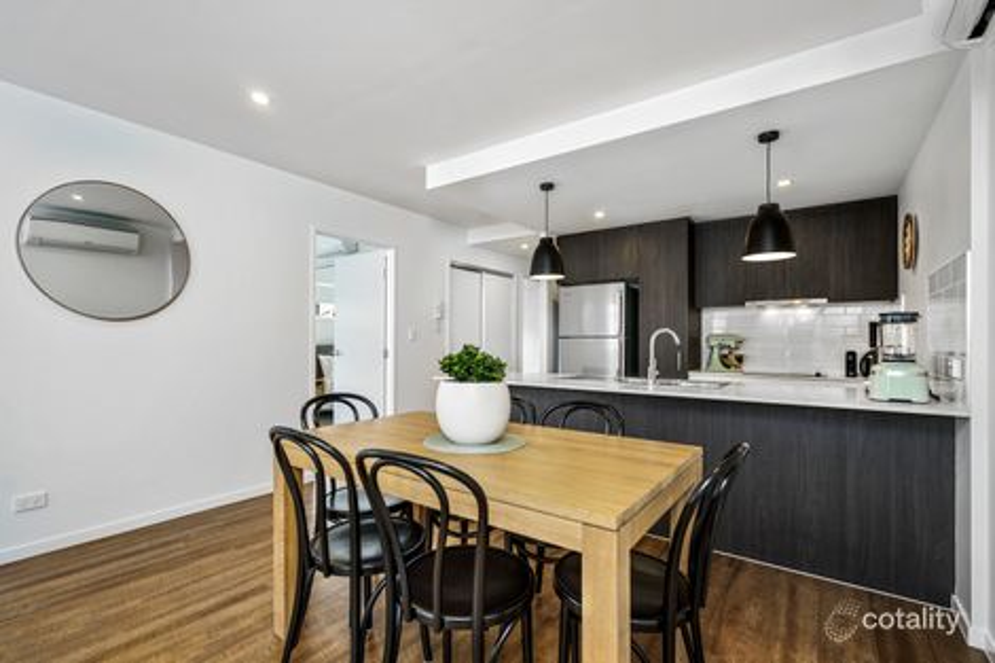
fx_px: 442
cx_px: 498
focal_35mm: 16
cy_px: 332
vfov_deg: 73.7
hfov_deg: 96.8
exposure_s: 1/10
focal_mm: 16
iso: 400
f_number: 4
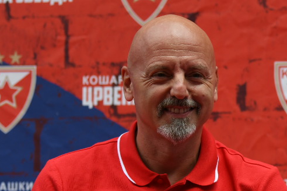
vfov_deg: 5.1
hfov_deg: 7.5
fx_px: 2152
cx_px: 366
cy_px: 170
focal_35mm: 270
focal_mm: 82
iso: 320
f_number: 3.2
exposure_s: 1/2500
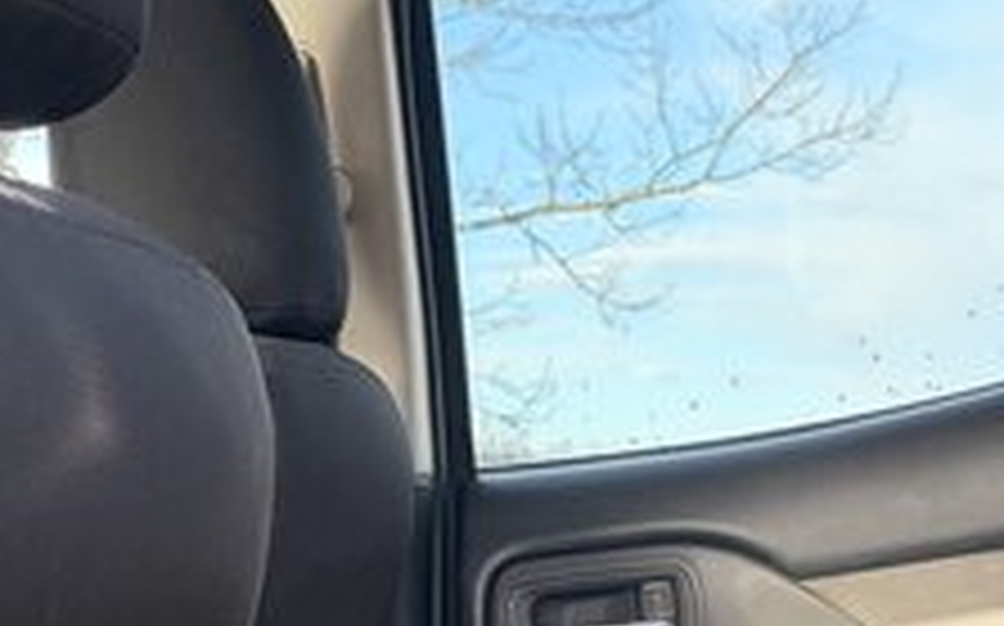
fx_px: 2707
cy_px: 986
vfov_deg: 12.4
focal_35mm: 99
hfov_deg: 20.8
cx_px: 788
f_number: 1.6
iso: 125
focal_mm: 5.96
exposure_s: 1/224
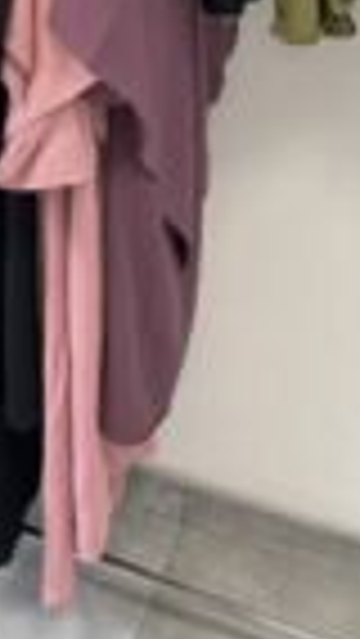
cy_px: -135
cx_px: -297
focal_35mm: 80
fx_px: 1356
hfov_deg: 13.5
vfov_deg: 24.0
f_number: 1.6
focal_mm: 4.2
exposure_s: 1/100
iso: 100
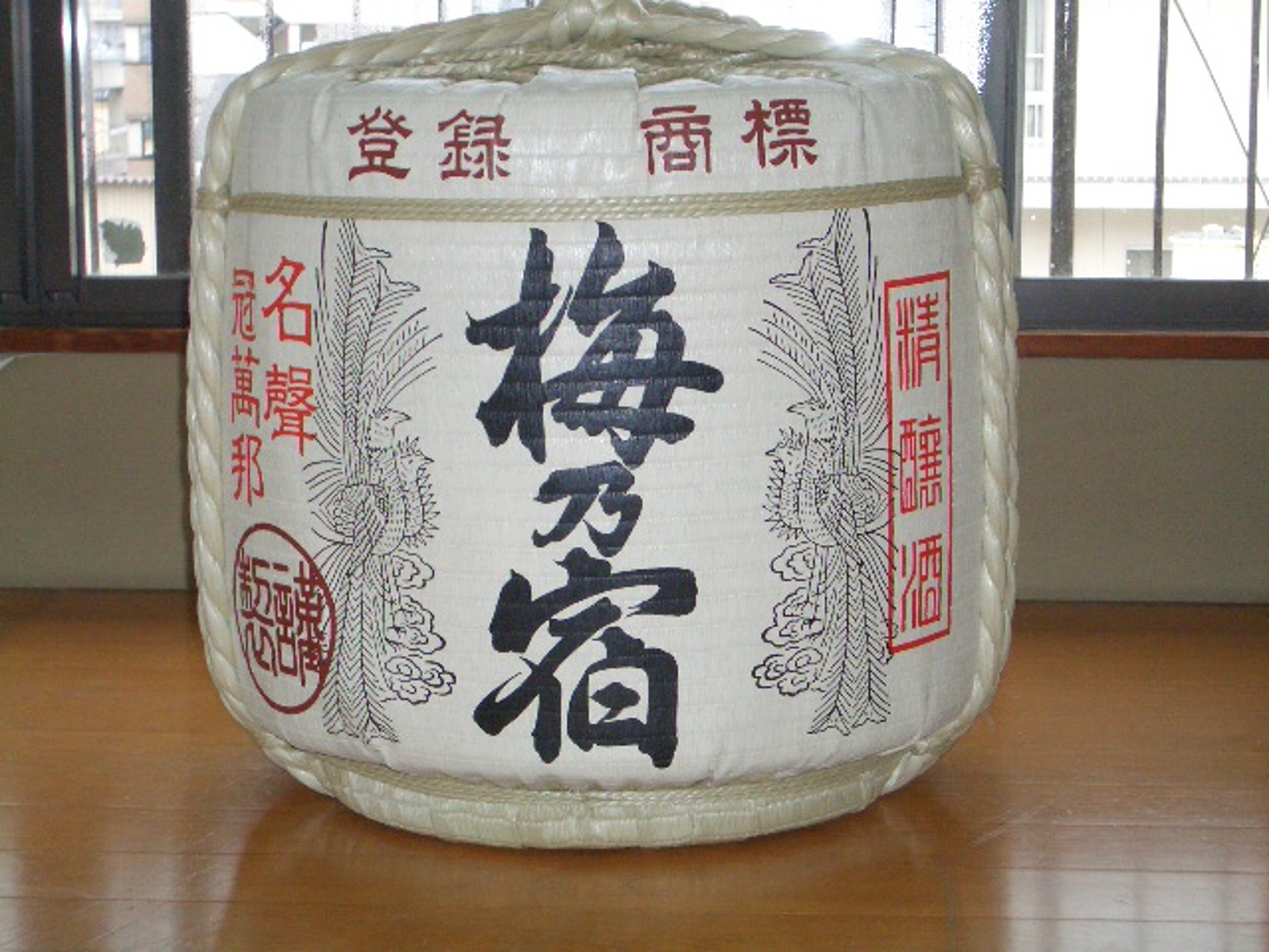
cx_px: 634
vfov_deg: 19.9
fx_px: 2713
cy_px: 476
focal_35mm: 74
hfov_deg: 26.3
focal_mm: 12.2
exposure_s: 1/60
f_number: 3.9
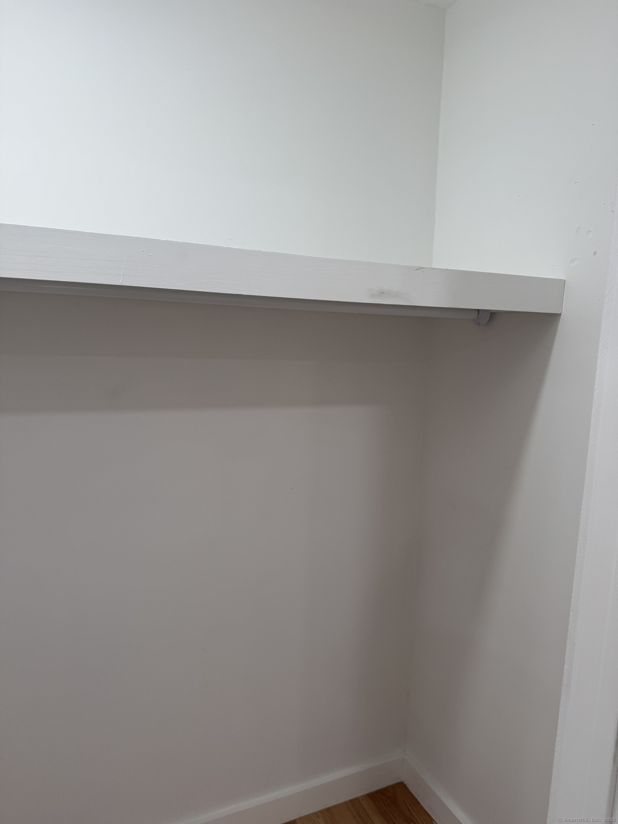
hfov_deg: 56.8
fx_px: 571
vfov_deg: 71.6
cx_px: 309
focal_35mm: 24
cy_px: 412
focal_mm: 6.76
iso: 80
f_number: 1.78
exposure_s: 1/120
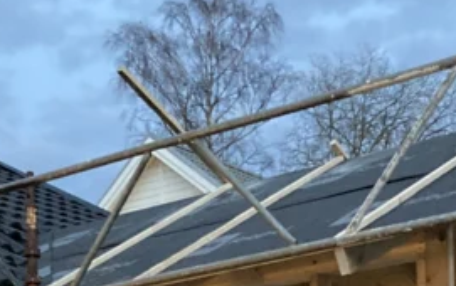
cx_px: 298
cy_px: 676
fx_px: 1393
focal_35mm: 112
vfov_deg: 10.2
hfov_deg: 18.5
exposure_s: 1/25
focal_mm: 3.99
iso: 640
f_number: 1.8
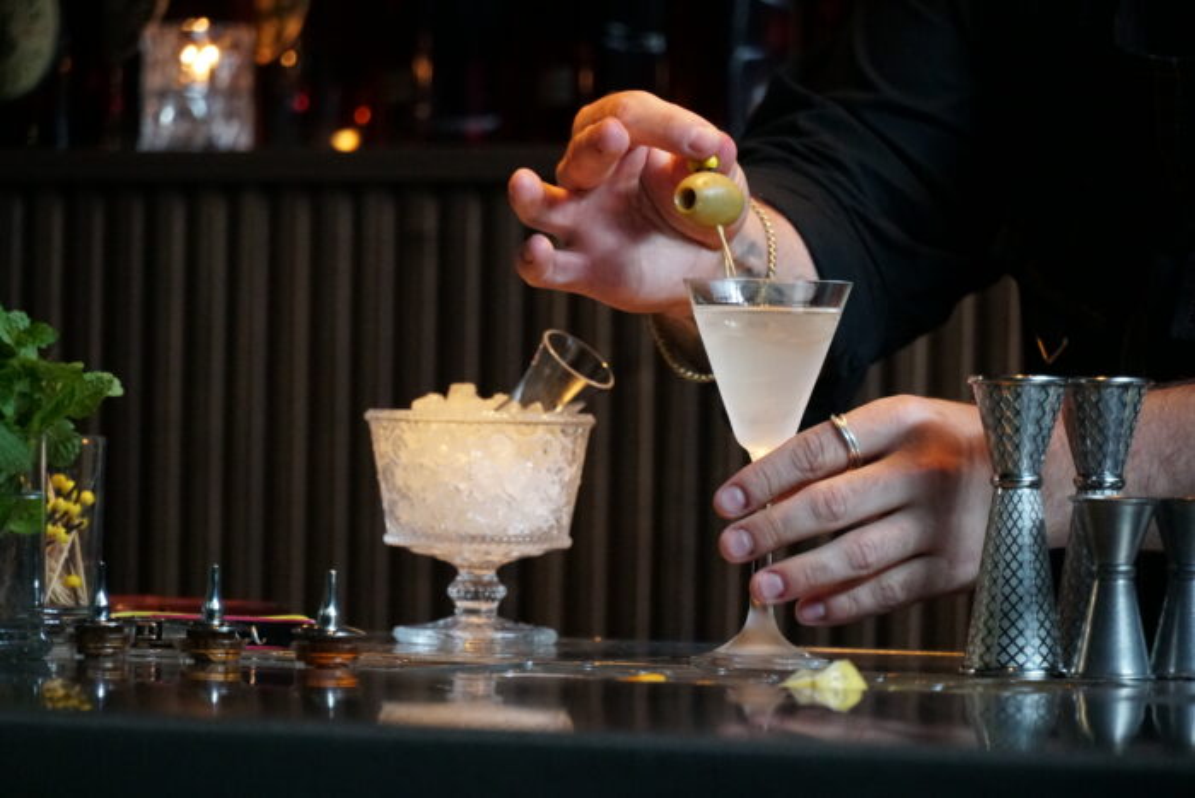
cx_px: 598
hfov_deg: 10.2
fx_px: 6723
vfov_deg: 6.8
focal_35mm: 202
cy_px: 399
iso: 6400
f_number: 5.6
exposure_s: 1/80
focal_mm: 135
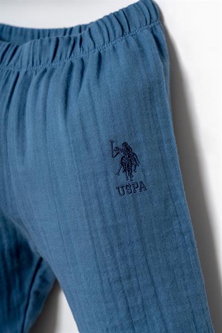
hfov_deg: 27.0
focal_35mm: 50
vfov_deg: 39.6
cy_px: 166
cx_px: 111
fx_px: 462
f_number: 6.3
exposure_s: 1/125
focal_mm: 50
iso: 160
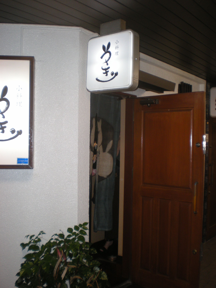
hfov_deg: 37.7
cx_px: 108
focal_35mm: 38
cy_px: 144
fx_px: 316
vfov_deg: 49.0
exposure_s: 1/30
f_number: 3.1
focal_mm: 6.3
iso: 97
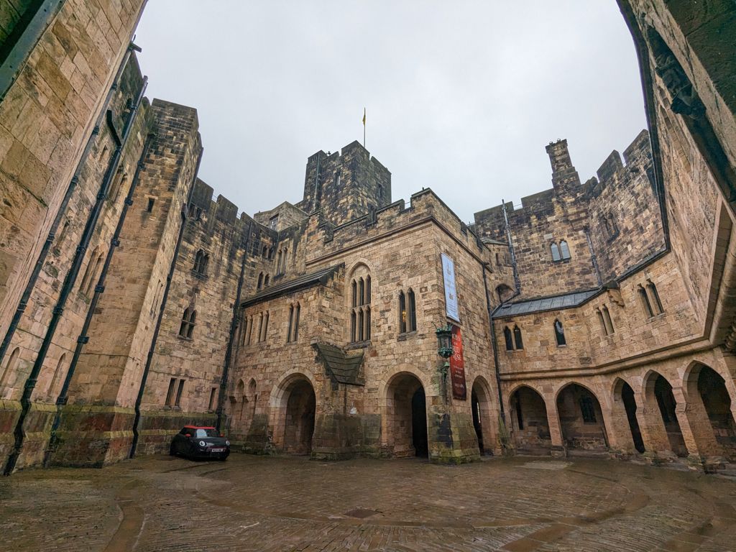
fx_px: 340
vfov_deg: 78.1
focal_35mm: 16
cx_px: 368
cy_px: 276
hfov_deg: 94.5
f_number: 2.2
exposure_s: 1/710
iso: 49
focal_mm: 2.35
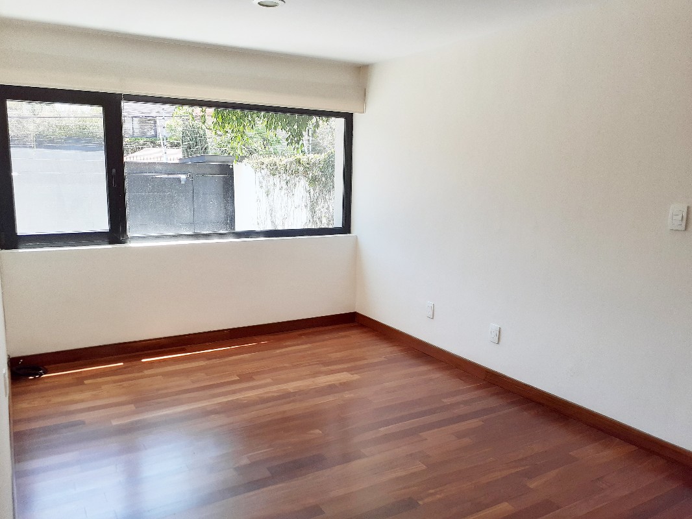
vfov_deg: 51.4
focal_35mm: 27
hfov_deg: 65.3
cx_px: 346
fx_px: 540
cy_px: 260
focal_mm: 3.6
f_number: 1.9
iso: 50
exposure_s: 1/100
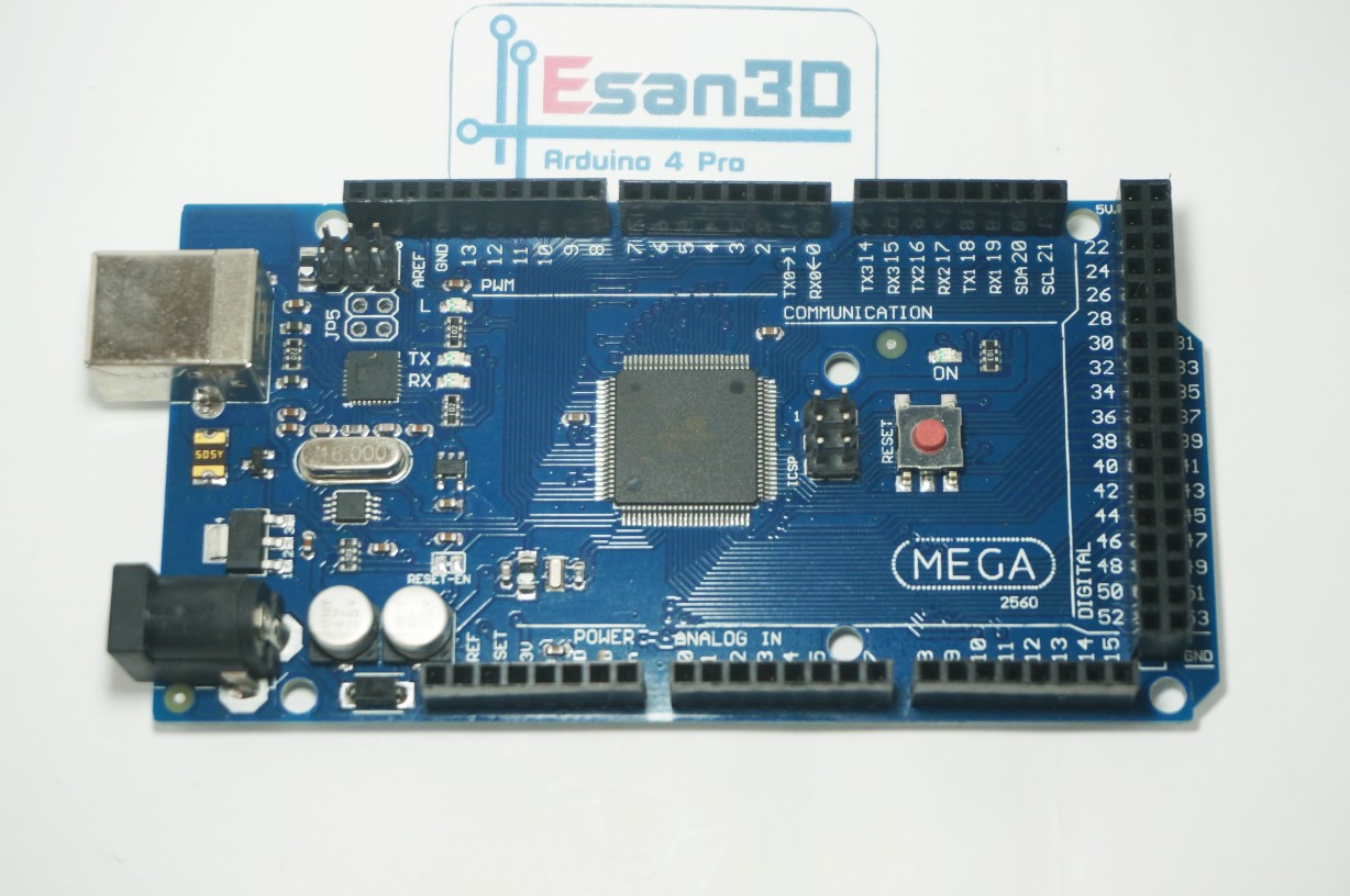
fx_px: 2809
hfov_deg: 27.0
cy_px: 448
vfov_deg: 18.1
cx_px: 675
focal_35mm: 75
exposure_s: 1/100
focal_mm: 50
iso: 400
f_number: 5.6
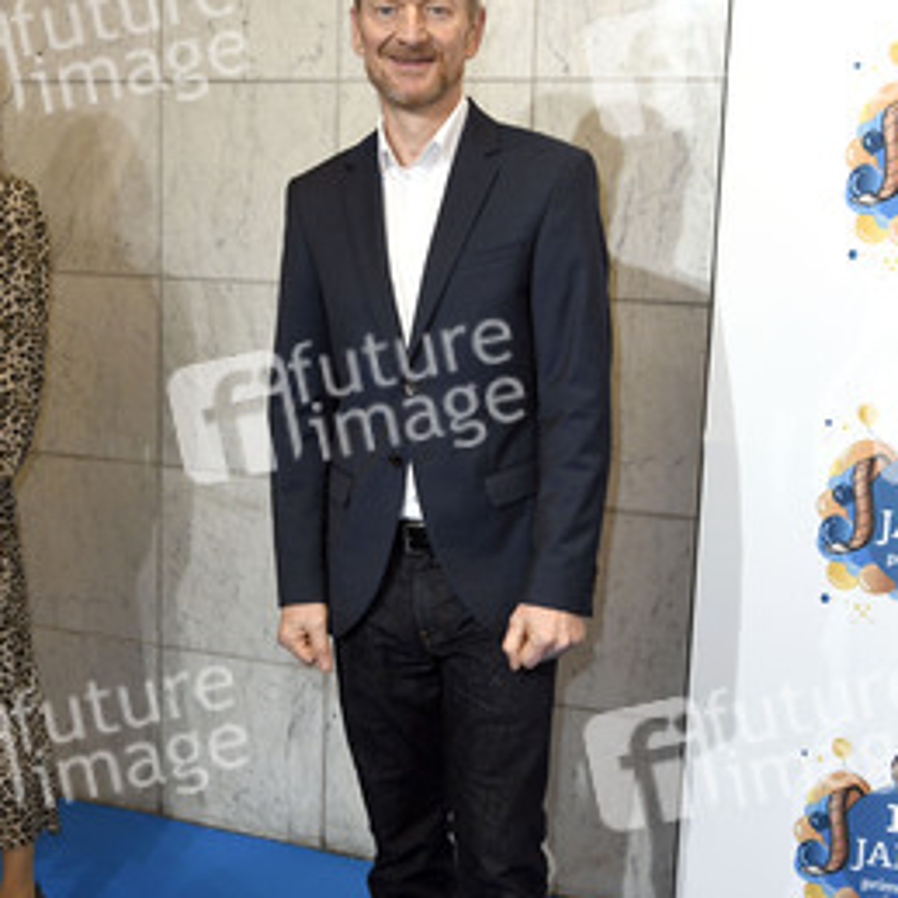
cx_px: 447
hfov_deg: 40.0
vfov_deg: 39.7
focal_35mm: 42
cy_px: 576
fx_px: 1233
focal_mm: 32
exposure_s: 1/125
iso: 1000
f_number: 5
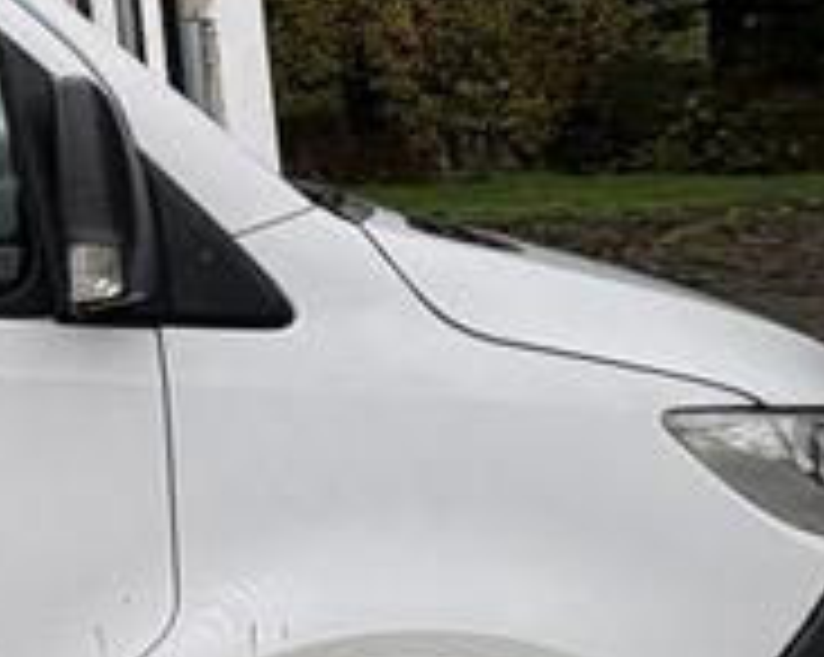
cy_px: 243
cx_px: -788
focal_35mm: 67
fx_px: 1632
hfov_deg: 18.9
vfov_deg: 22.7
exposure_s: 1/321
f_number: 2.2
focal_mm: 2.22
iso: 40
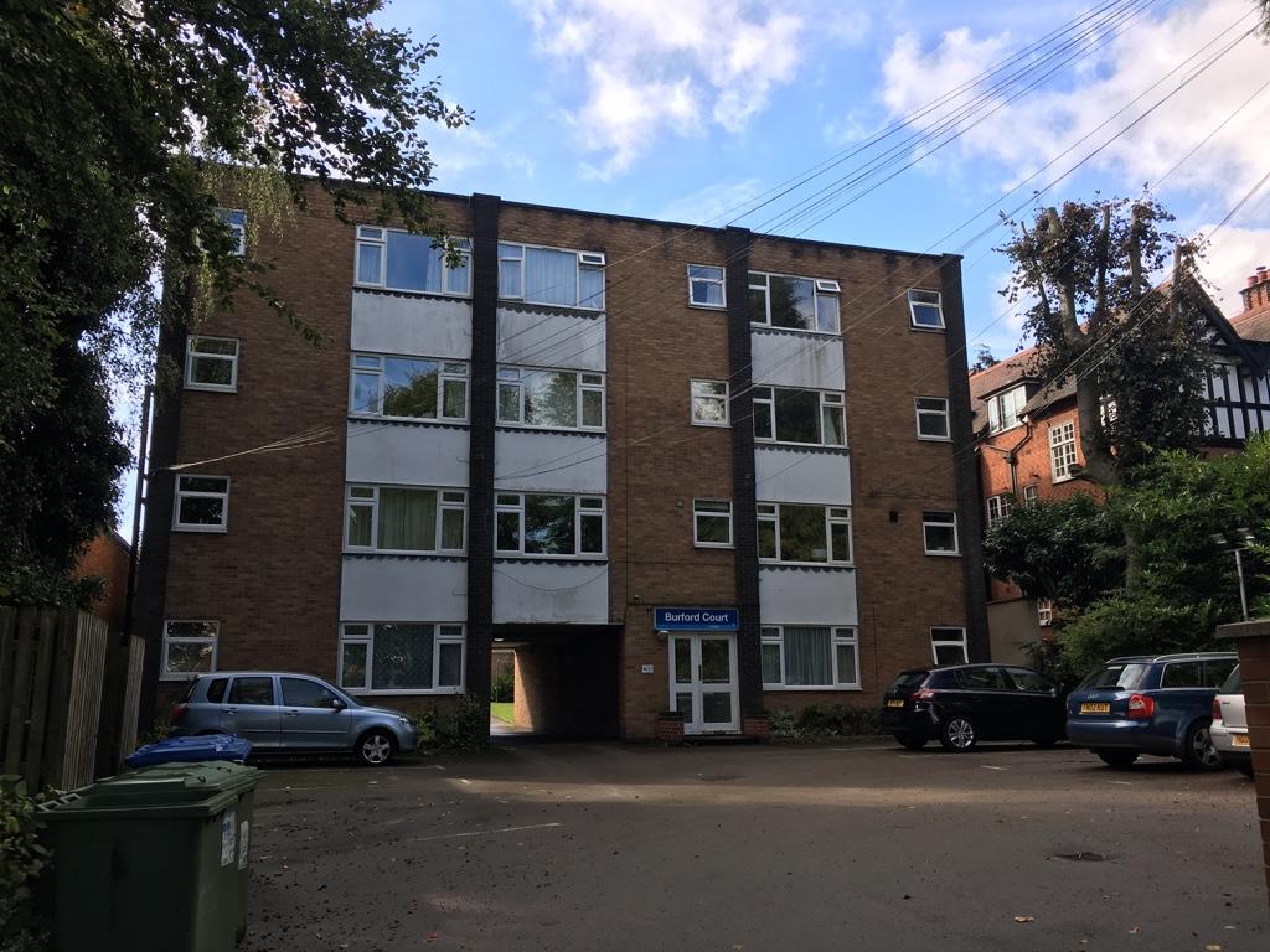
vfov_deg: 48.2
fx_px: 1064
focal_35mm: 29
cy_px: 476
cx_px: 635
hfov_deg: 61.7
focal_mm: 4.15
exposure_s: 1/569
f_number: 2.2
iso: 25
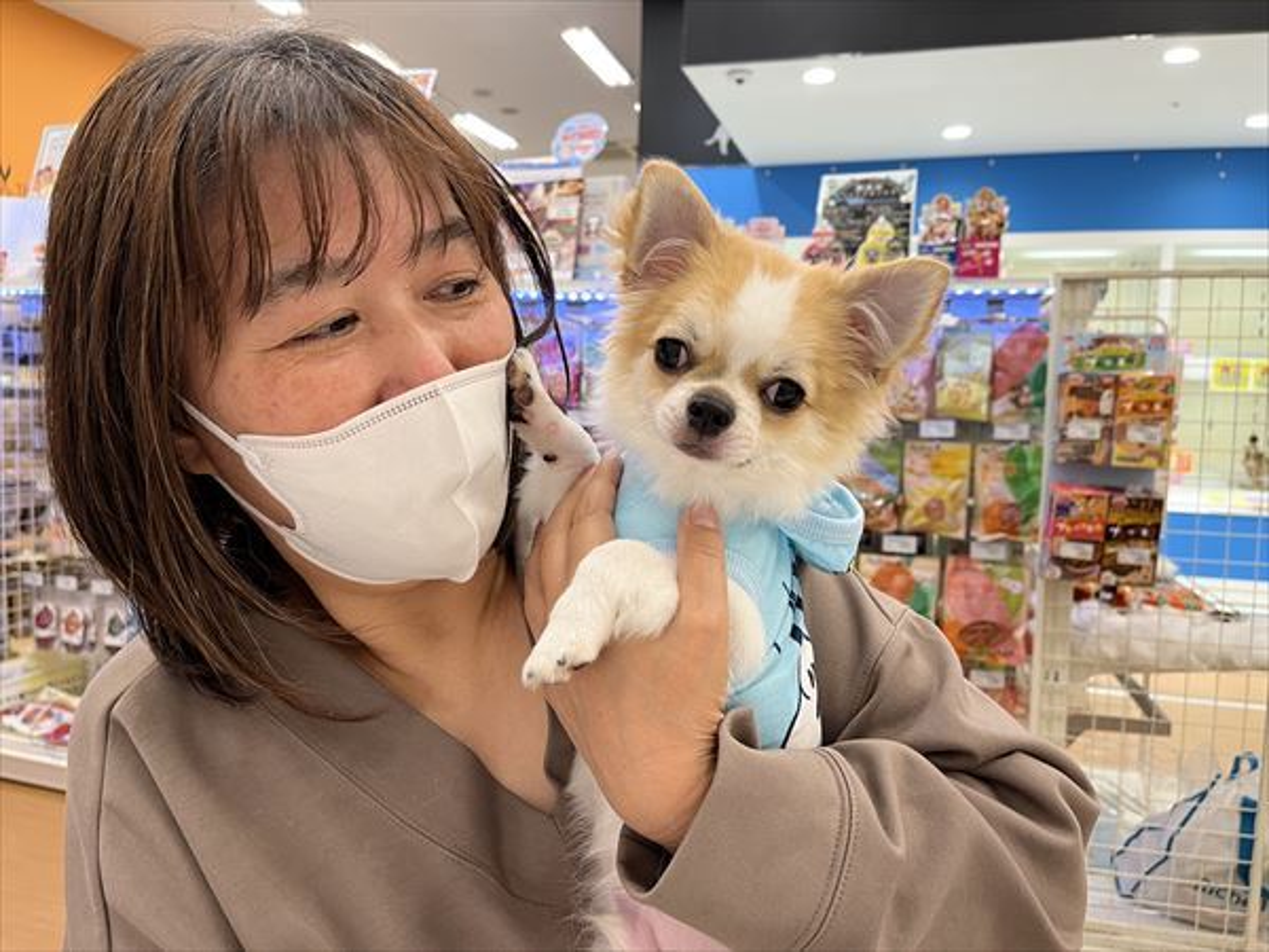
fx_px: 953
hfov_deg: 67.3
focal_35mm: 26
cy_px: 476
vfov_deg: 53.1
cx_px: 634
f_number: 1.6
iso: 80
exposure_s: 1/50
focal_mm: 5.1
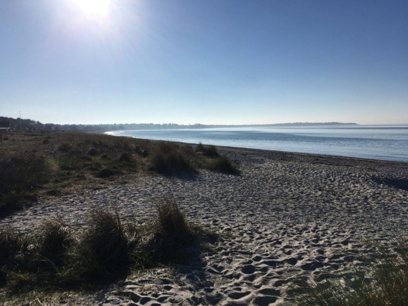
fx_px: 342
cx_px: 204
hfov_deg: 61.7
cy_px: 153
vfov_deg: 48.2
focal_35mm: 29
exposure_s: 1/4525
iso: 25
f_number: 2.2
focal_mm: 4.15
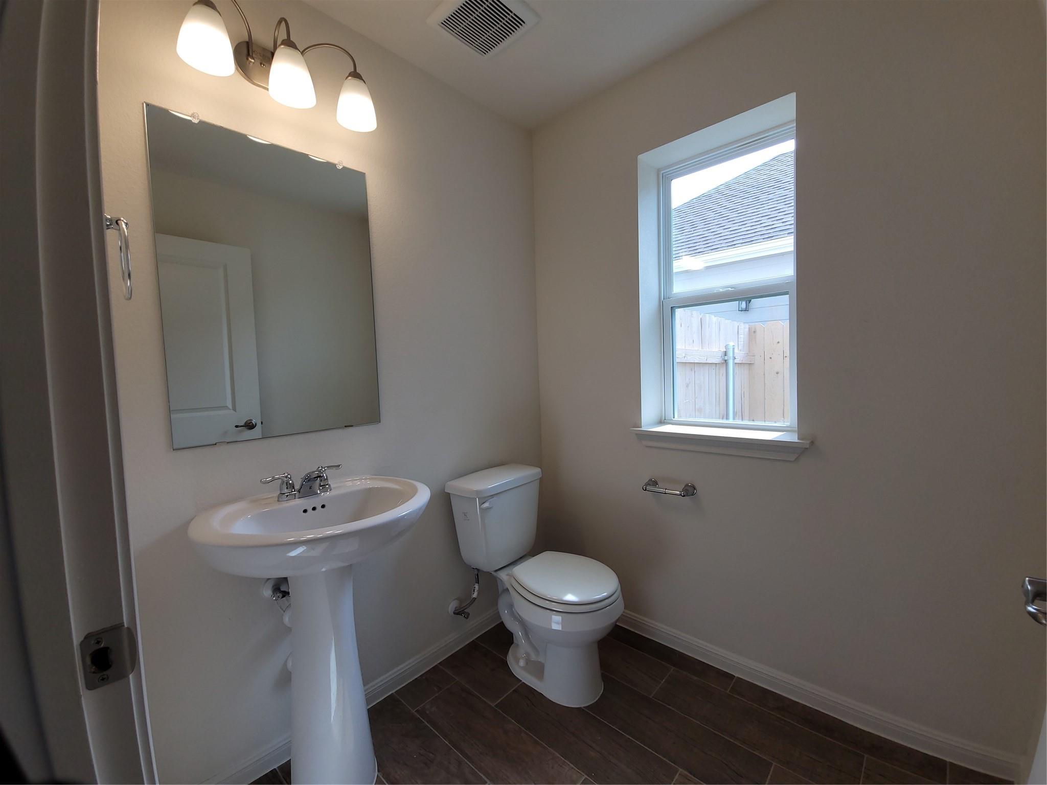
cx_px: 524
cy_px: 392
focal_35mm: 13
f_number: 2.2
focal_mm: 2.2
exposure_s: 1/143
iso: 50
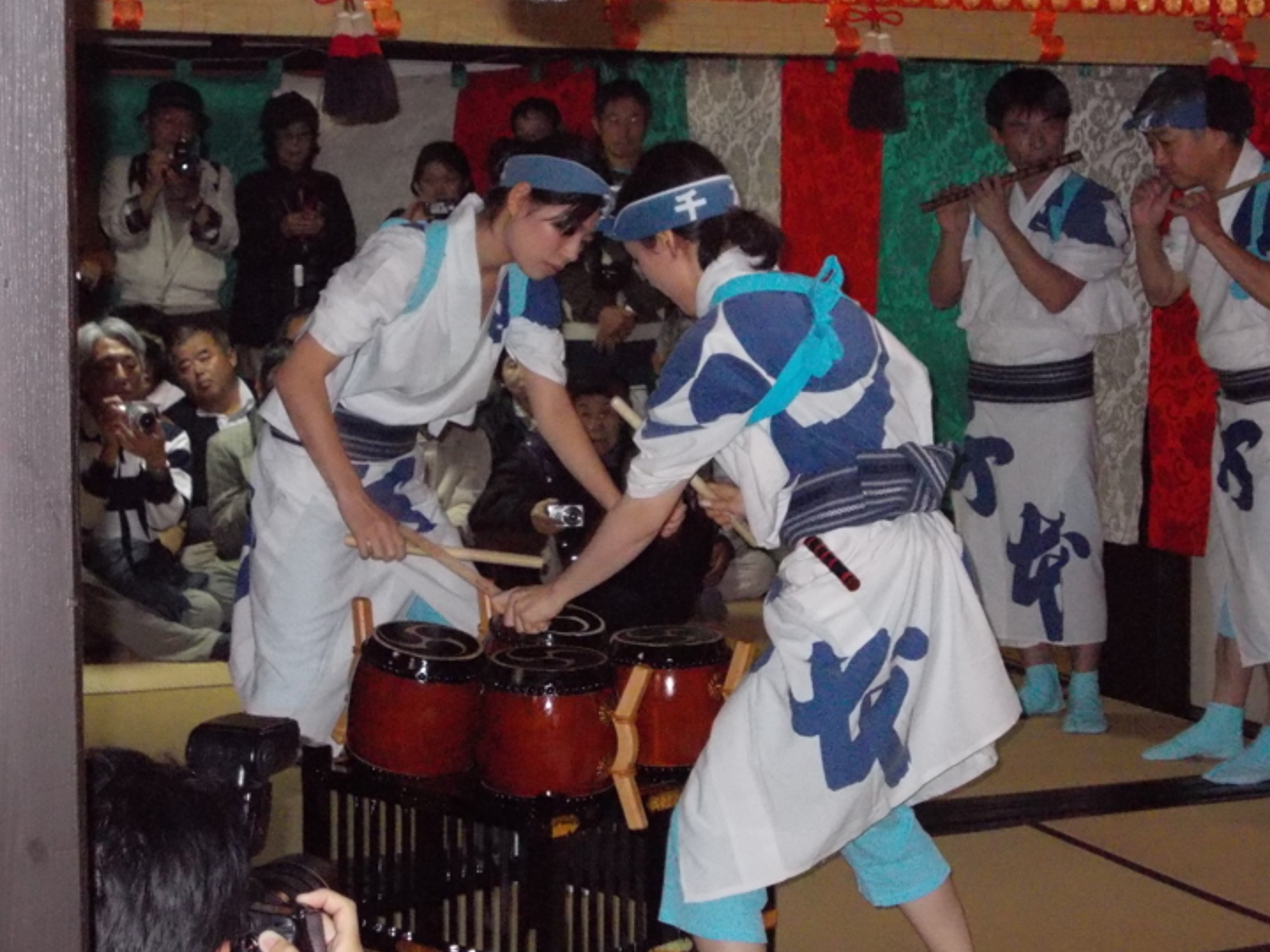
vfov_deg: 18.7
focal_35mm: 79
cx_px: 629
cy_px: 475
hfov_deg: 24.7
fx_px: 2898
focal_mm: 10
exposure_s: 1/60
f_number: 4.3
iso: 800
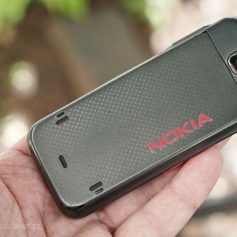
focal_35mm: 74
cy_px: 113
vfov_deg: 23.4
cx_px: 159
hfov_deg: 23.3
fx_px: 573
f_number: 5
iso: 250
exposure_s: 1/200
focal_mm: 55
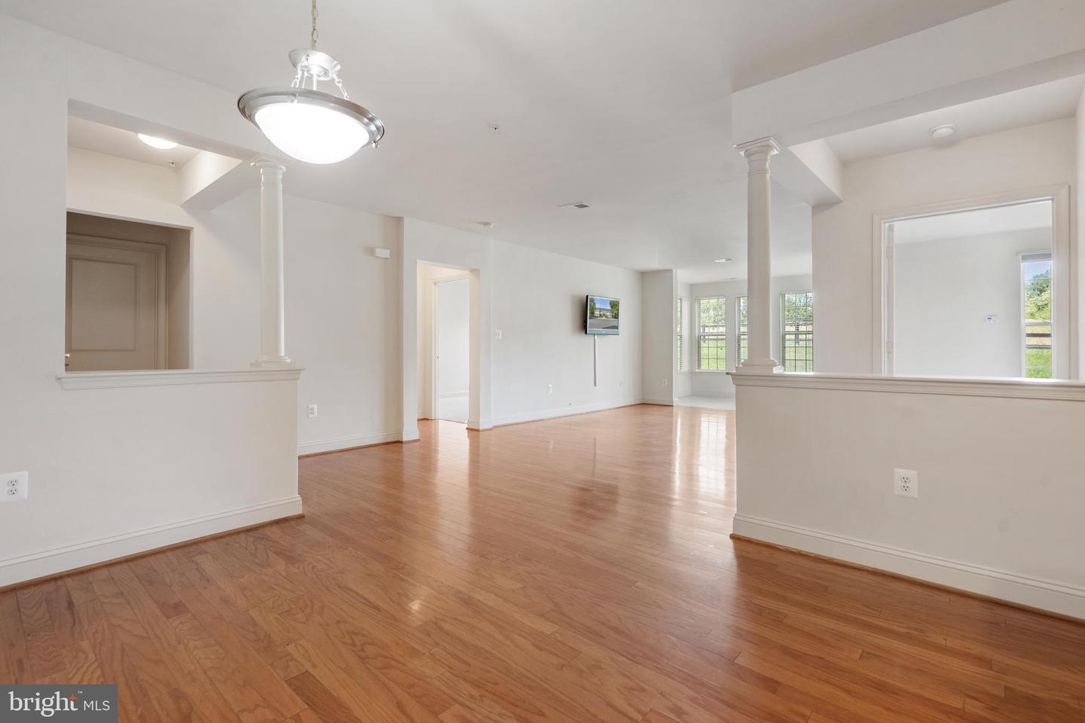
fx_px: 482
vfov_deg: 73.7
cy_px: 362
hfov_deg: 96.7
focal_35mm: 16
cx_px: 542
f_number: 8
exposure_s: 1/6
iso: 500
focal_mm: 16
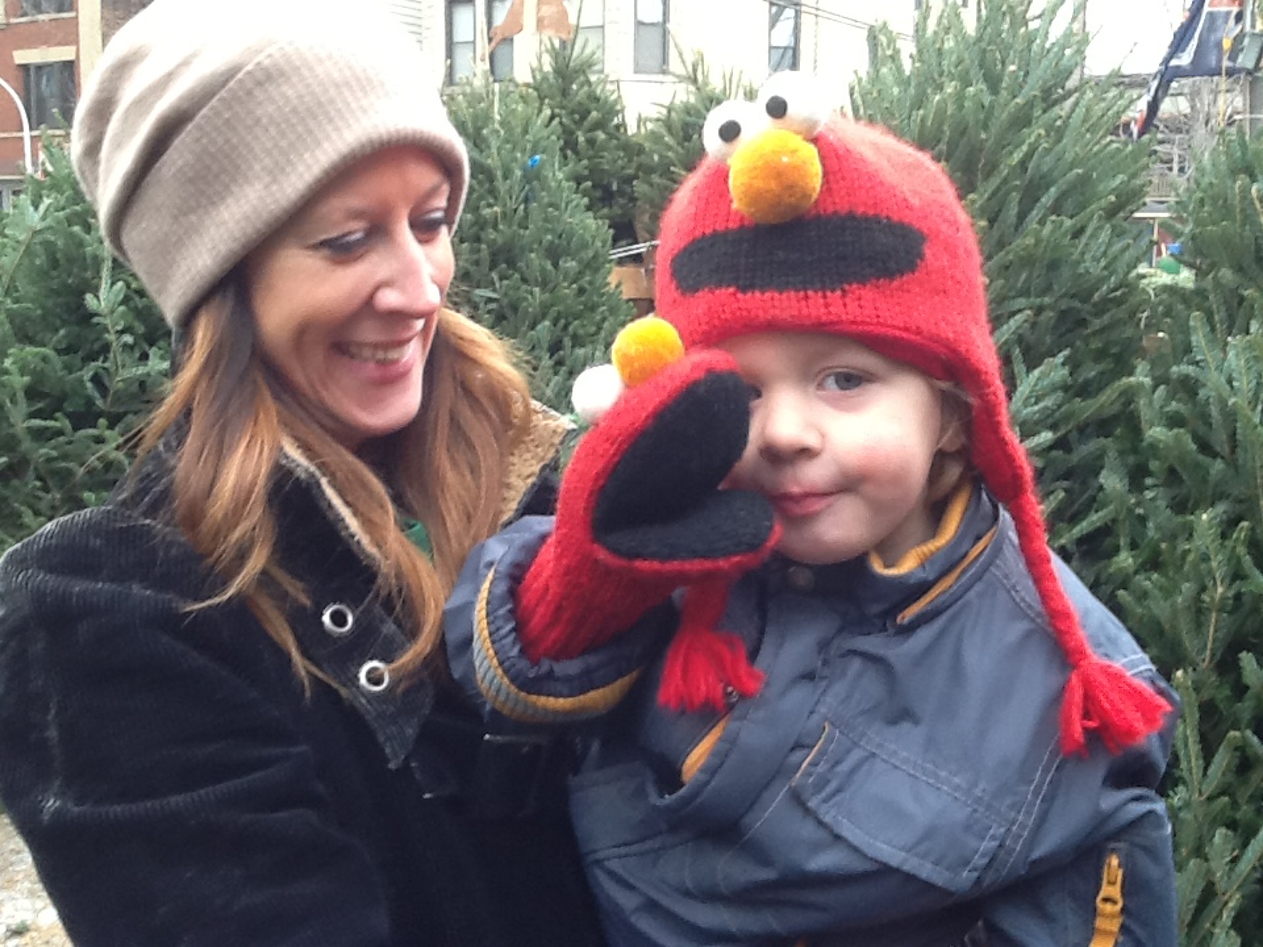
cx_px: 632
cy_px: 474
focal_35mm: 44
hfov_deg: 42.9
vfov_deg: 32.9
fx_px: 1605
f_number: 2.4
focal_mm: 2.03
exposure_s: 1/40
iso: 50
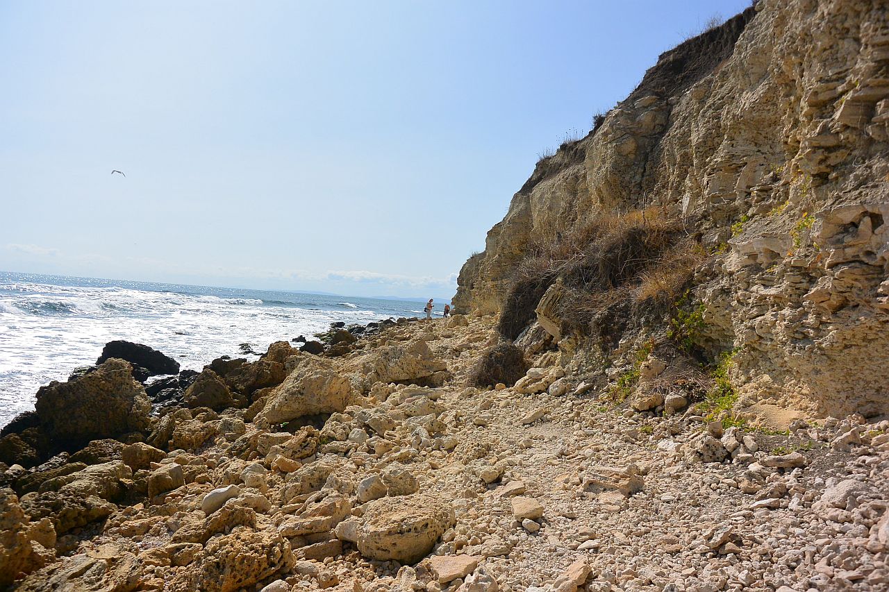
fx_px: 667
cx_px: 444
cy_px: 296
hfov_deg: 67.4
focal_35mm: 27
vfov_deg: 47.9
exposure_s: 1/2500
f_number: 5.6
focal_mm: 10
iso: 160
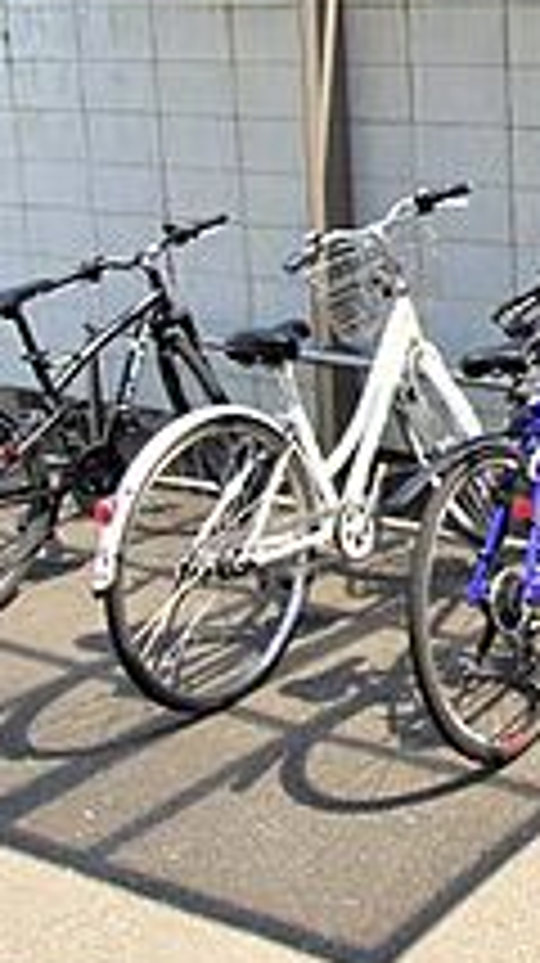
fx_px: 1199
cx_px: 540
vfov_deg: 41.7
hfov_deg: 24.2
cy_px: 180
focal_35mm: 47
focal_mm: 10
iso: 100
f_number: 11
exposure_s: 1/50
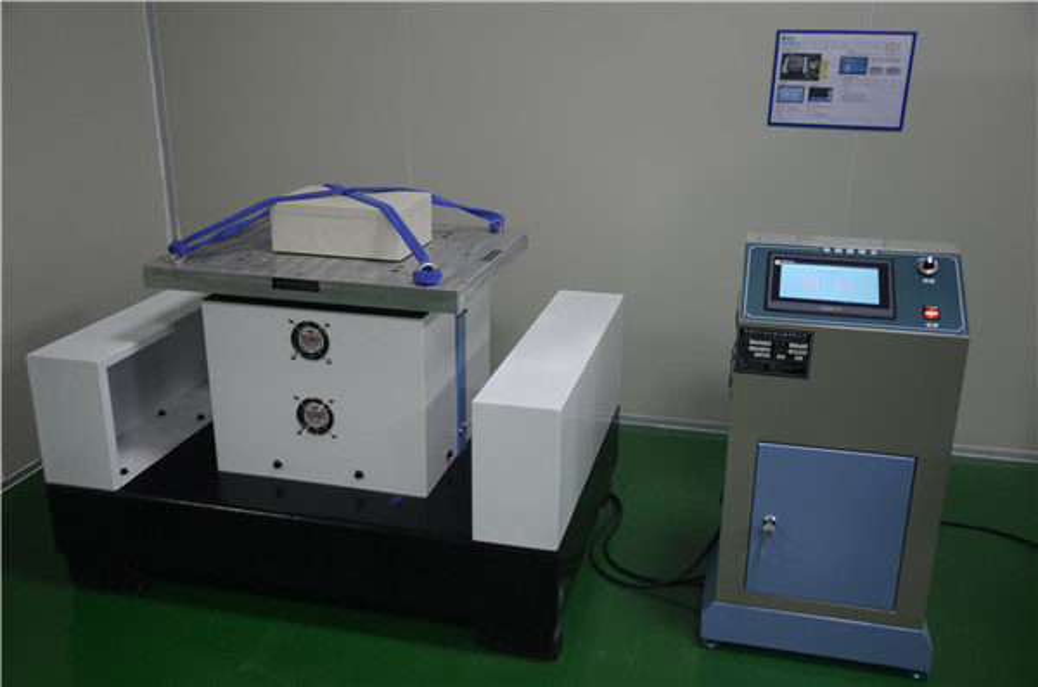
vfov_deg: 36.7
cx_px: 519
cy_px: 344
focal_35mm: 36
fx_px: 1036
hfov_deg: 53.2
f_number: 3
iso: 100
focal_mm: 24
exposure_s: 1/8
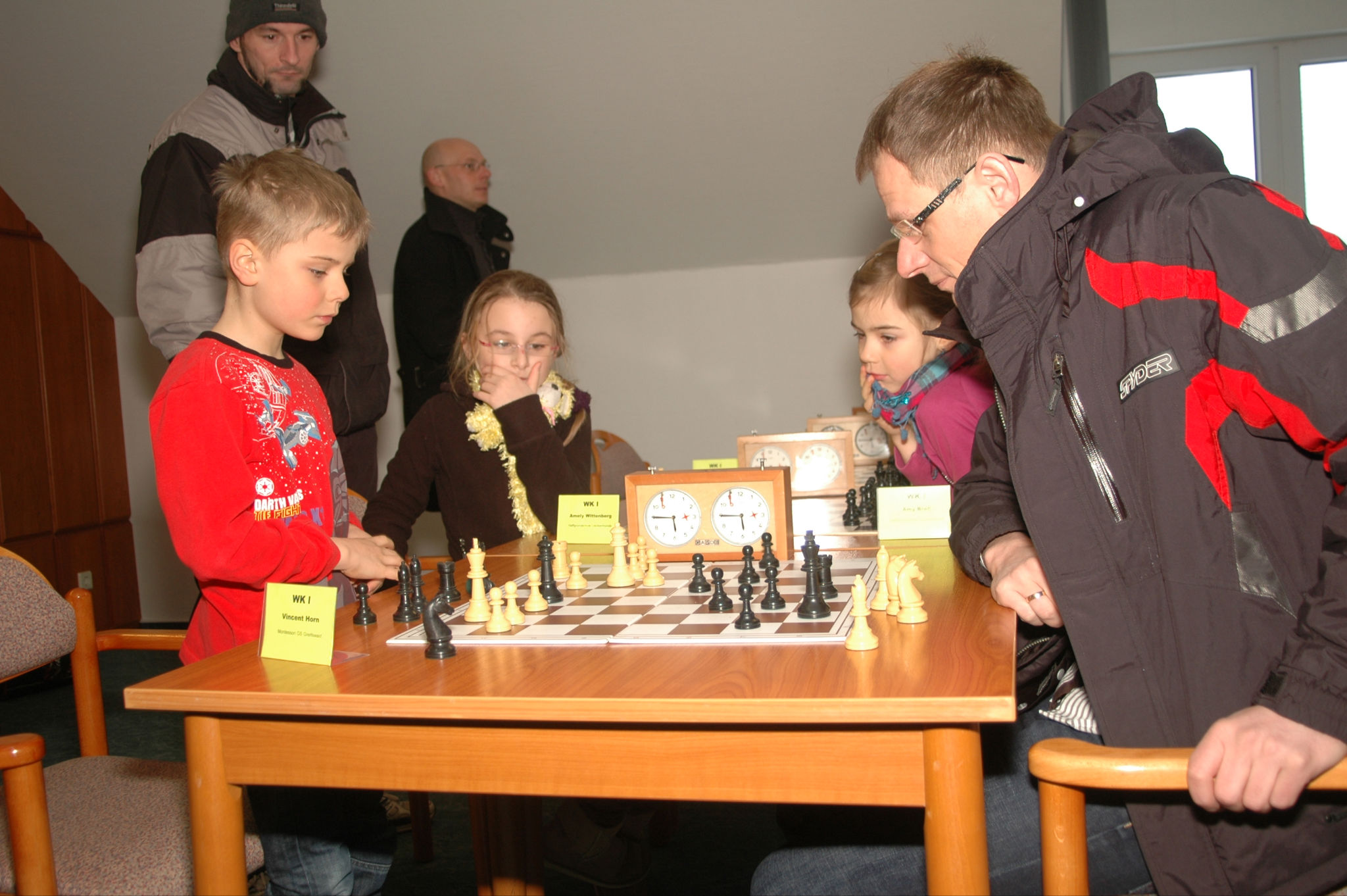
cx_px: 674
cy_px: 448
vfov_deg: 36.8
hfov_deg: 53.2
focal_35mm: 36
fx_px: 1346
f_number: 4
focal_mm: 24
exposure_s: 1/60
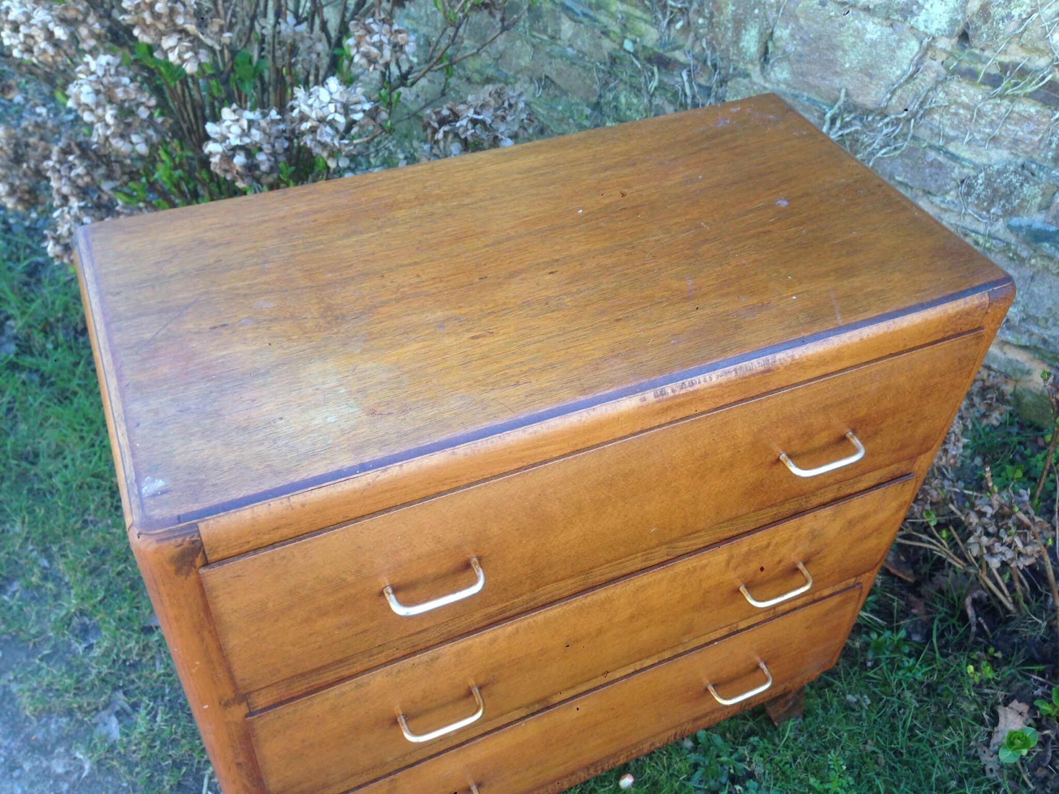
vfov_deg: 42.9
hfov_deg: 55.4
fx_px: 1010
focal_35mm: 33
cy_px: 397
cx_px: 530
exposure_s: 1/120
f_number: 2.4
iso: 64
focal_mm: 4.12
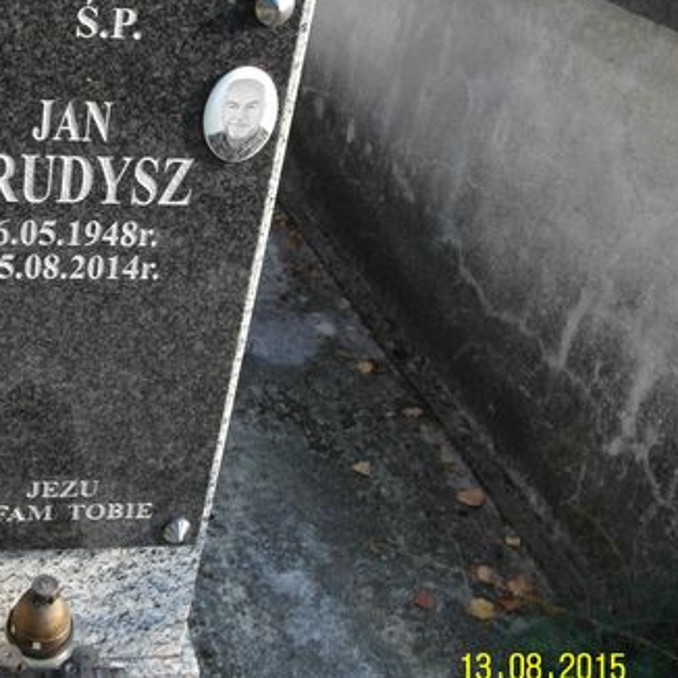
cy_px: 272
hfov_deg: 31.1
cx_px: 54
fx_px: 1152
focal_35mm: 52
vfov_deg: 32.7
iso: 80
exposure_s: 1/180
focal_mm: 6.5
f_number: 3.4
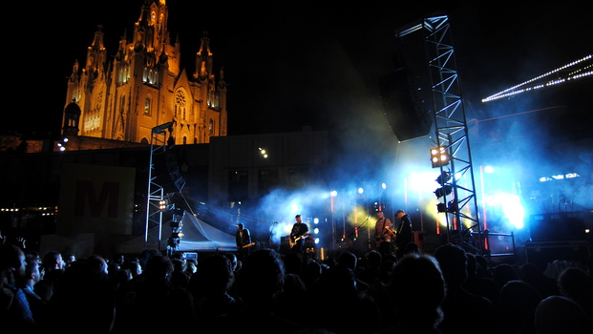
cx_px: 305
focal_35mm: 28
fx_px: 433
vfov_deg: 42.1
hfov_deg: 68.8
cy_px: 147
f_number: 2.8
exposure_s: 1/60
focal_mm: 17
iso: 320
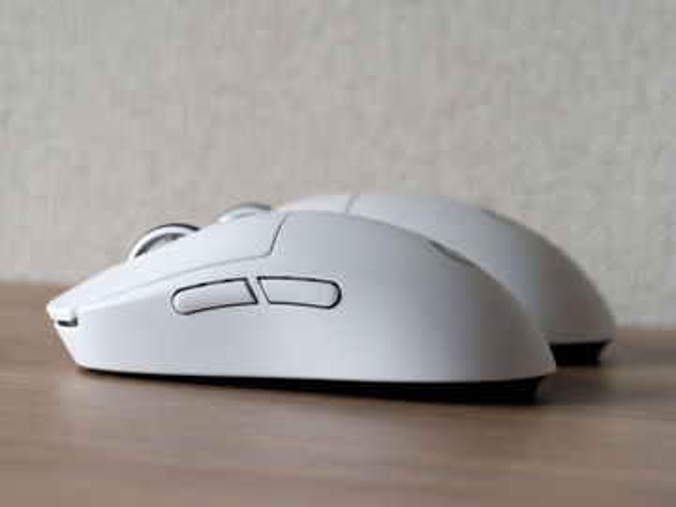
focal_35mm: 120
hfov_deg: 16.4
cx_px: 338
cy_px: 254
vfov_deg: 12.3
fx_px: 2343
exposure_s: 1/125
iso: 1250
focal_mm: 60
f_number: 5.6
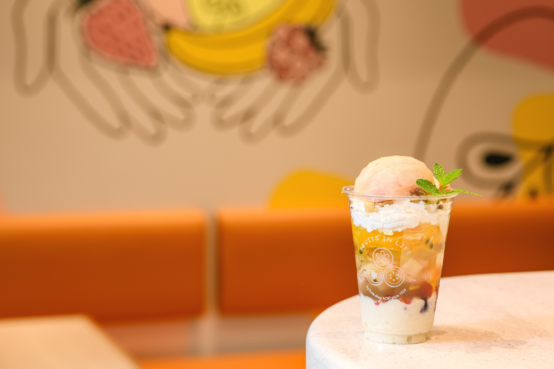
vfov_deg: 16.1
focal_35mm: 85
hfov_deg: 23.9
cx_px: 277
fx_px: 1308
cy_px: 184
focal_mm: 85
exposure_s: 1/20
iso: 200
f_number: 5.6
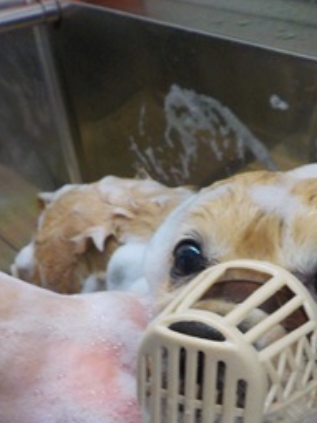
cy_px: 314
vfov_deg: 39.4
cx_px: 226
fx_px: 574
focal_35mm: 47
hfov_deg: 30.5
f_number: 3.3
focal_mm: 4.1
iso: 360
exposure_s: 1/30
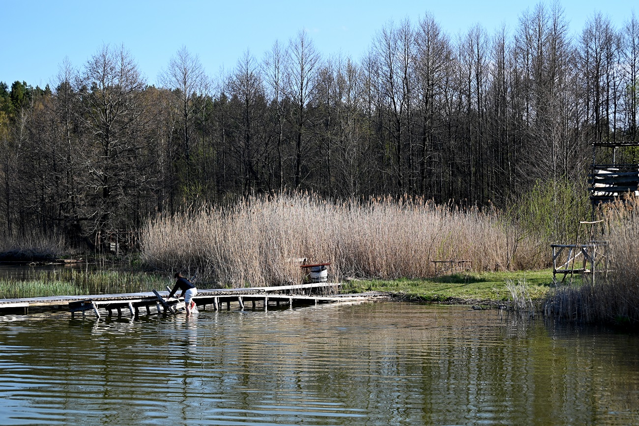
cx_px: 320
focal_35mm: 70
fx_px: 1243
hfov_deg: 28.8
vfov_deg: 19.5
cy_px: 213
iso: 160
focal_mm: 70
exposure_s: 1/500
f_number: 5.6
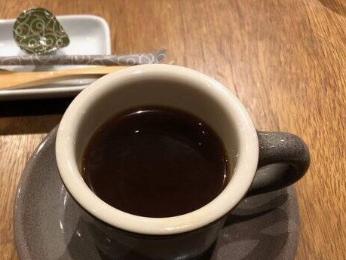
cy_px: 174
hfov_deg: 47.2
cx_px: 119
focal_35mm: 39
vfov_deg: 36.5
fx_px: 390
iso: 100
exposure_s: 1/13
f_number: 1.8
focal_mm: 3.99
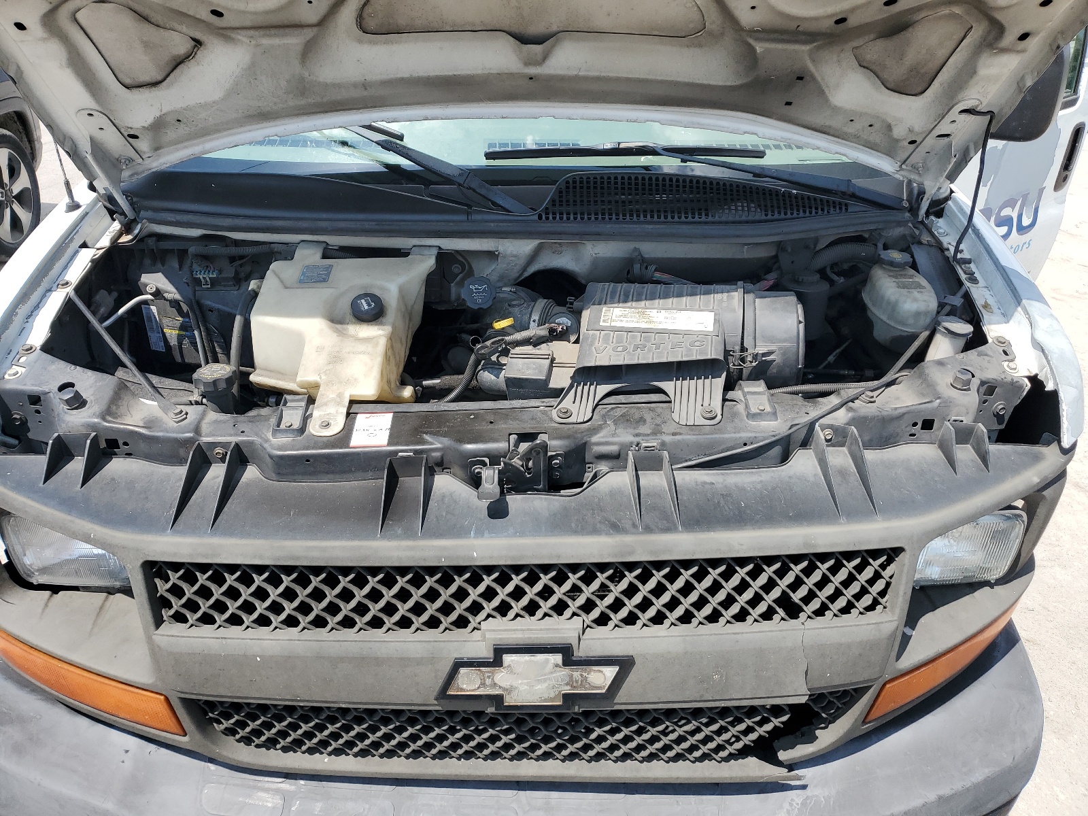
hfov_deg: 67.3
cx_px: 544
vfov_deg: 53.1
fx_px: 817
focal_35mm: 26
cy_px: 408
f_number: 1.5
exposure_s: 1/2000
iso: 50
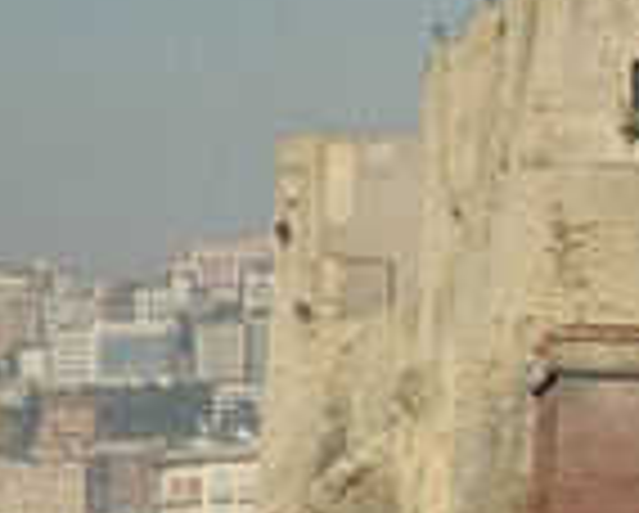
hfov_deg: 6.9
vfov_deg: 5.6
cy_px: 490
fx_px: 5246
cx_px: 886
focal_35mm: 277
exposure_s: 1/350
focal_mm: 70
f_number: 9.5
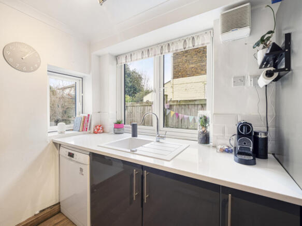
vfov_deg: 78.1
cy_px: 113
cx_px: 151
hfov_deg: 94.5
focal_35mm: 16
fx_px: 140
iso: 100
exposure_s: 1/10
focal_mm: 8
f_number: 8
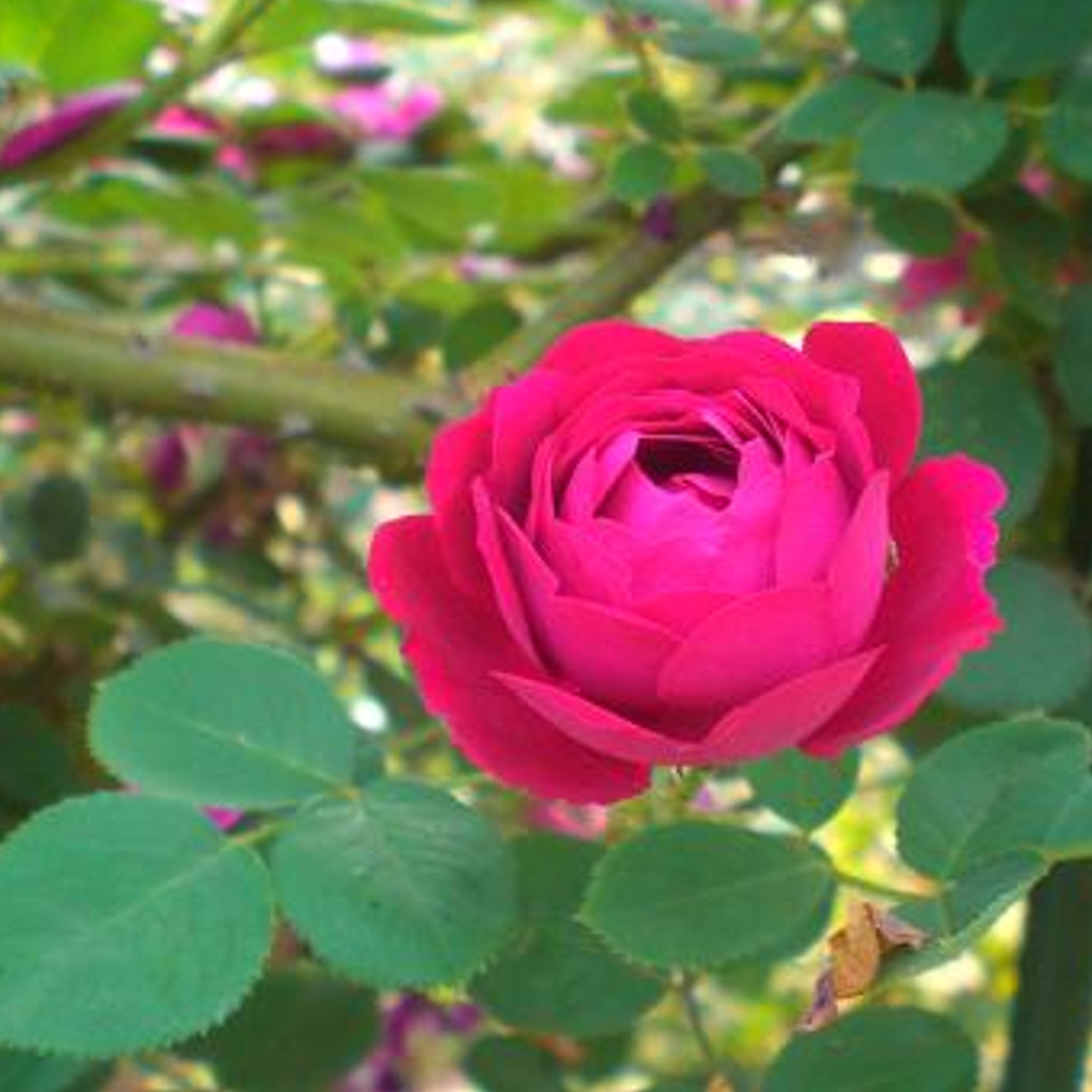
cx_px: 683
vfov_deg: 36.8
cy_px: 535
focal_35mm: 46
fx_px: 1642
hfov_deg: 36.6
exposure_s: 1/100
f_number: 3.1
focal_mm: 6.3
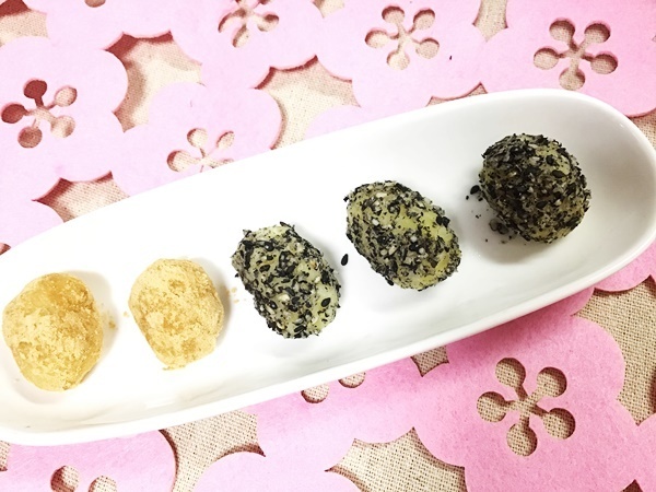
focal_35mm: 31
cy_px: 246
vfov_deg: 45.4
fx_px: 587
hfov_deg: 58.4
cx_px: 328
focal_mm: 3.3
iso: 125
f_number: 2.4
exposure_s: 1/30
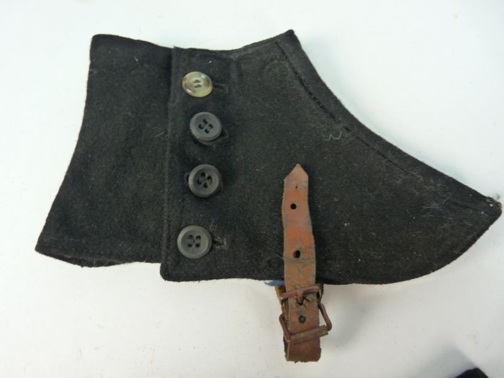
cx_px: 252
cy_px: 189
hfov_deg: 65.3
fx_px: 393
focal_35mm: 27
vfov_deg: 51.4
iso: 160
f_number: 2.8
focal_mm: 4.8
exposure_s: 1/13
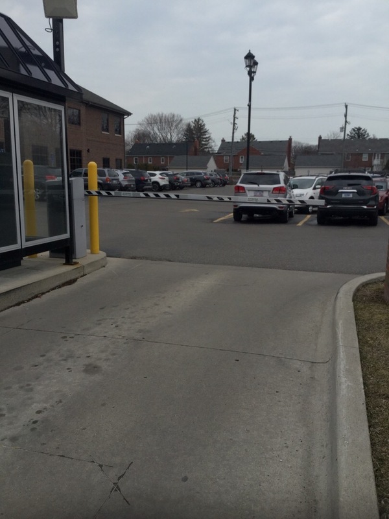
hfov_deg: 45.4
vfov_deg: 58.4
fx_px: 464
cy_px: 260
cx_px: 194
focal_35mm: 31
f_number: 2.4
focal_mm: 3.3
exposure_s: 1/858
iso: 25
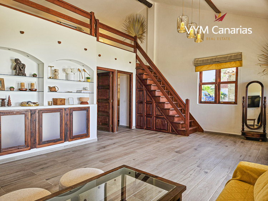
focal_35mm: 23
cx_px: 134
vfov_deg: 58.9
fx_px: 178
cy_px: 100
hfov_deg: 73.9
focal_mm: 5.4
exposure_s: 1/190
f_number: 1.8
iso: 64
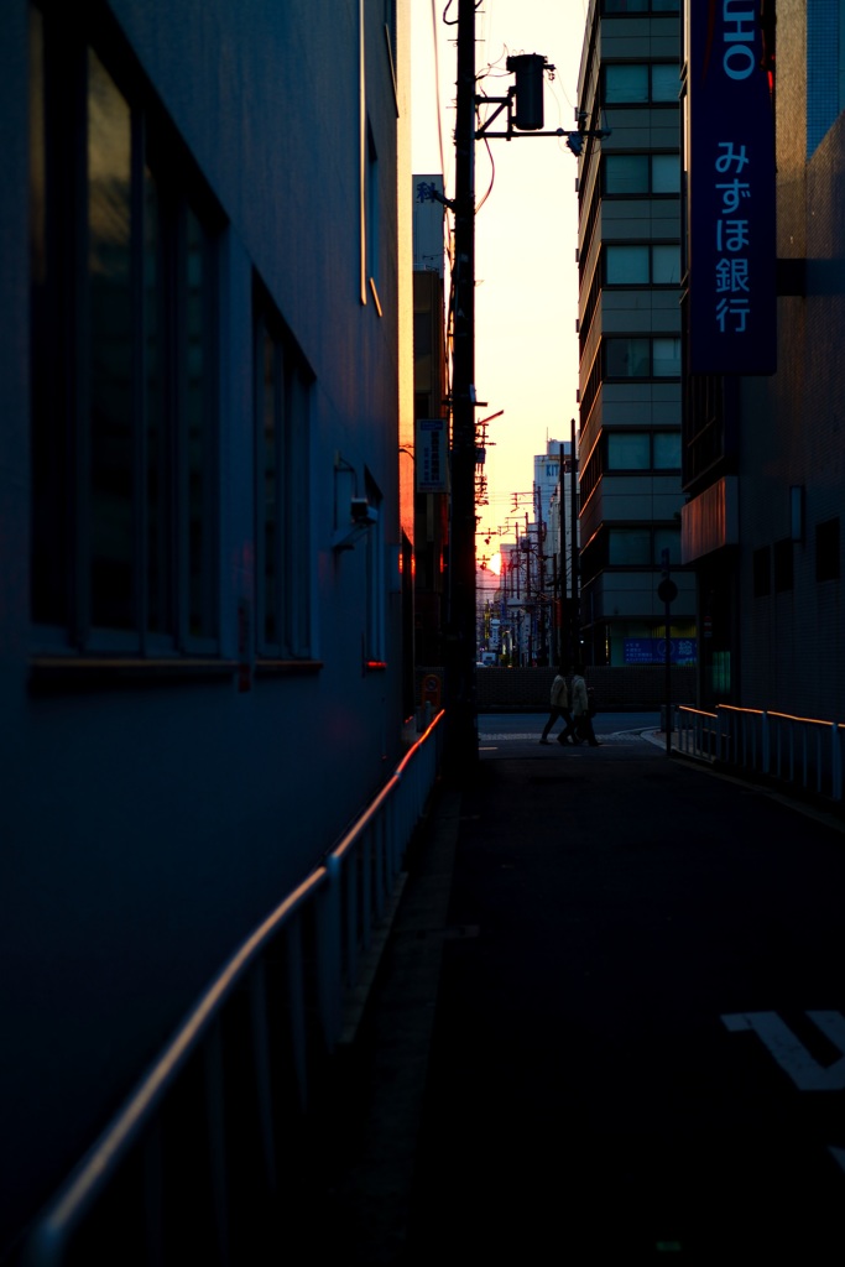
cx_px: 422
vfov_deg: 28.8
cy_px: 634
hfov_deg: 19.5
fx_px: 2464
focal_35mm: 70
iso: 160
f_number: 2.8
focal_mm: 70
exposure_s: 1/250
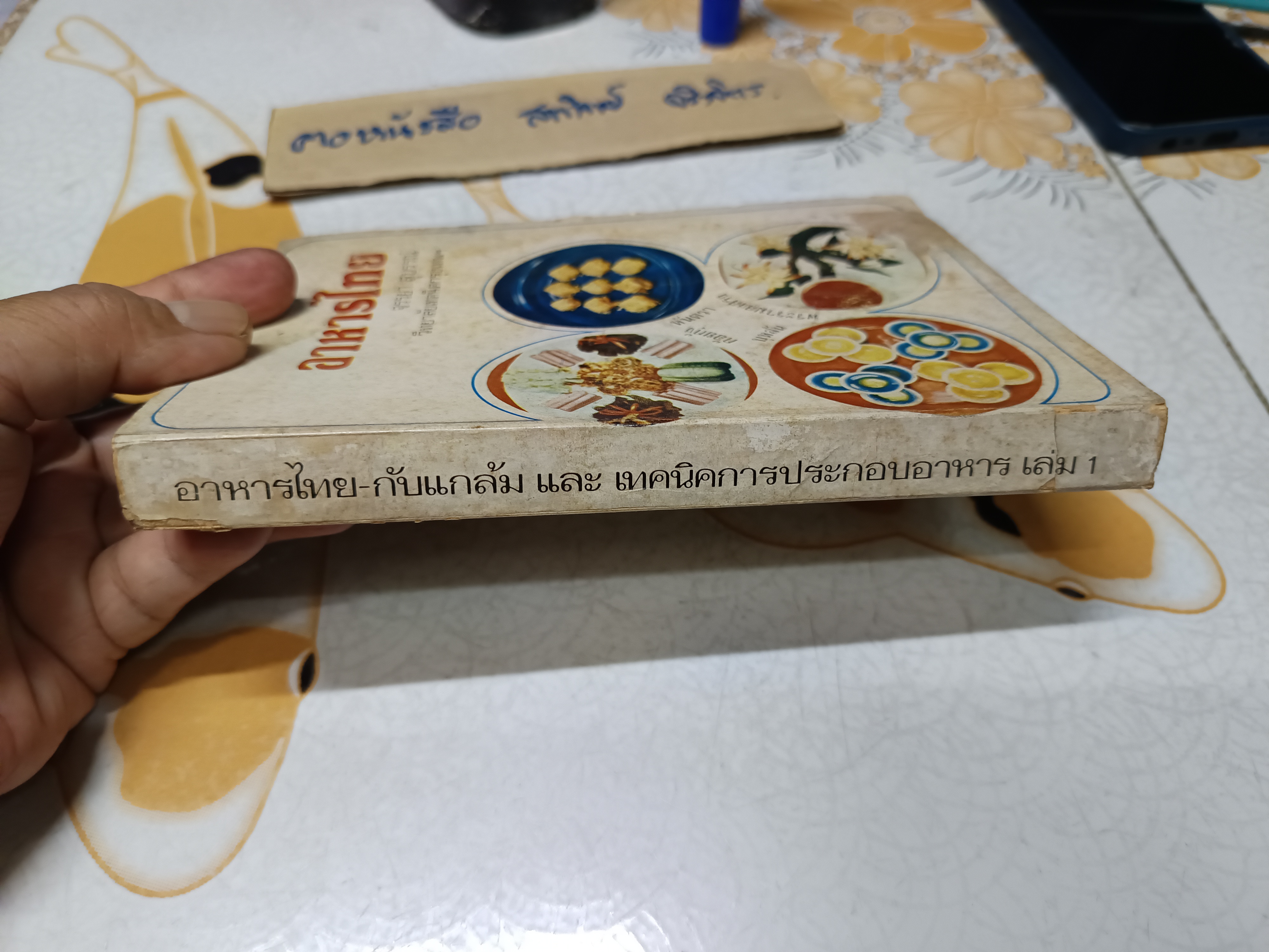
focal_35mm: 24
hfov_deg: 71.6
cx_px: 634
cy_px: 476
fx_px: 880
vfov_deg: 56.8
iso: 1182
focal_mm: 5.31
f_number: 1.7
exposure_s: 1/33.3
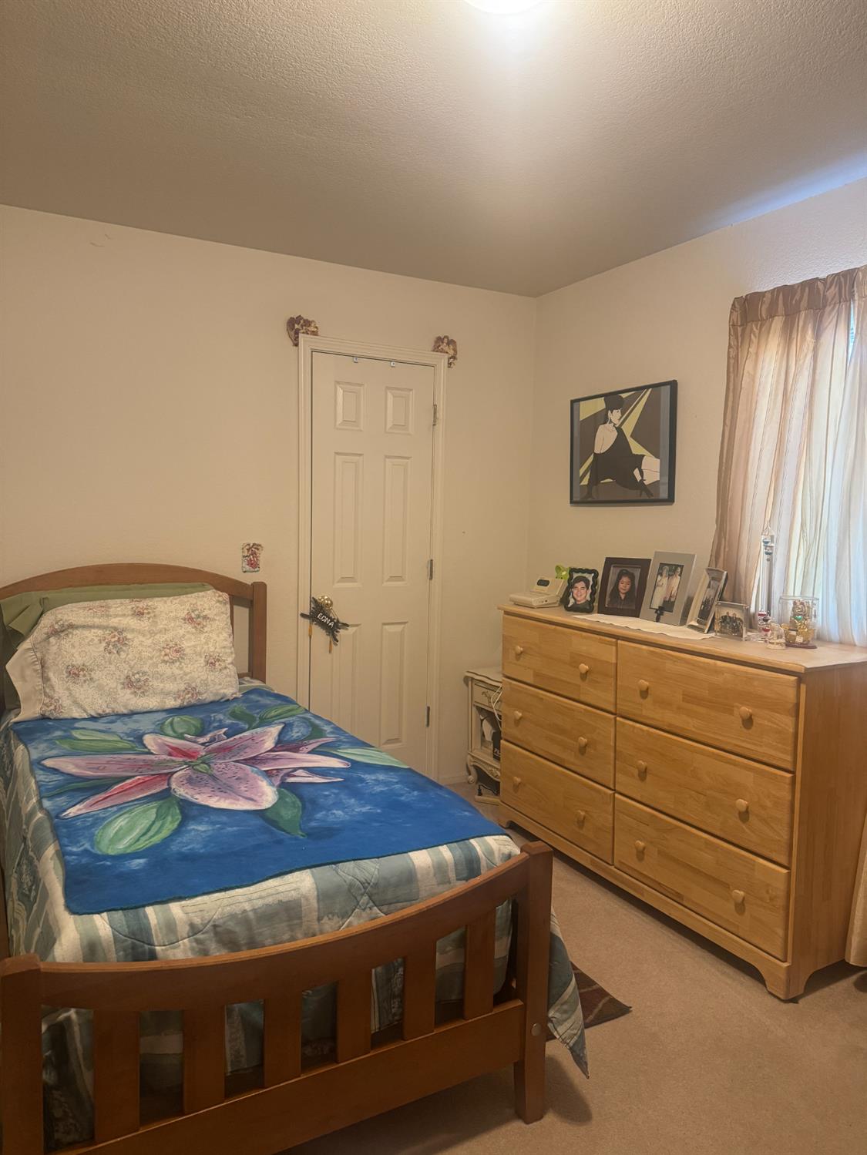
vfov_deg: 71.6
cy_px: 578
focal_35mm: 24
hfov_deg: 56.8
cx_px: 434
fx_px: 801
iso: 250
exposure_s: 1/60
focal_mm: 6.76
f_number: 1.78
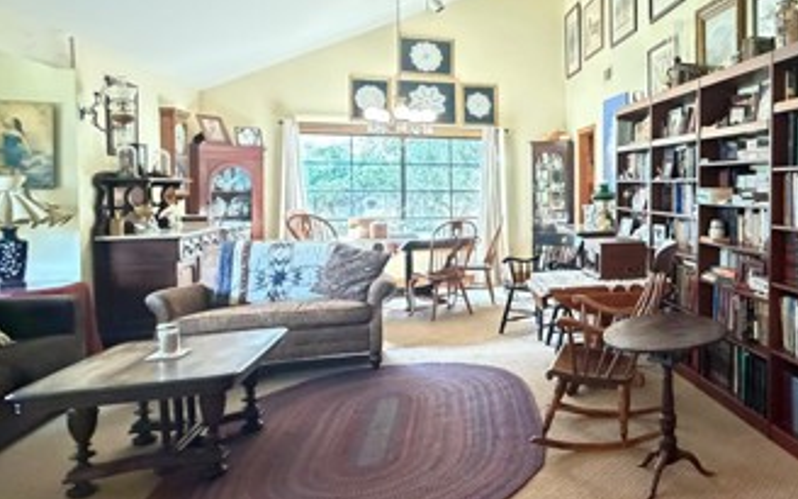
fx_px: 631
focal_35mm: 29
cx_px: 698
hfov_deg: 56.9
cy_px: 204
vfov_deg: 43.0
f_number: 2.2
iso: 1250
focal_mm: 2.22
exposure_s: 1/60
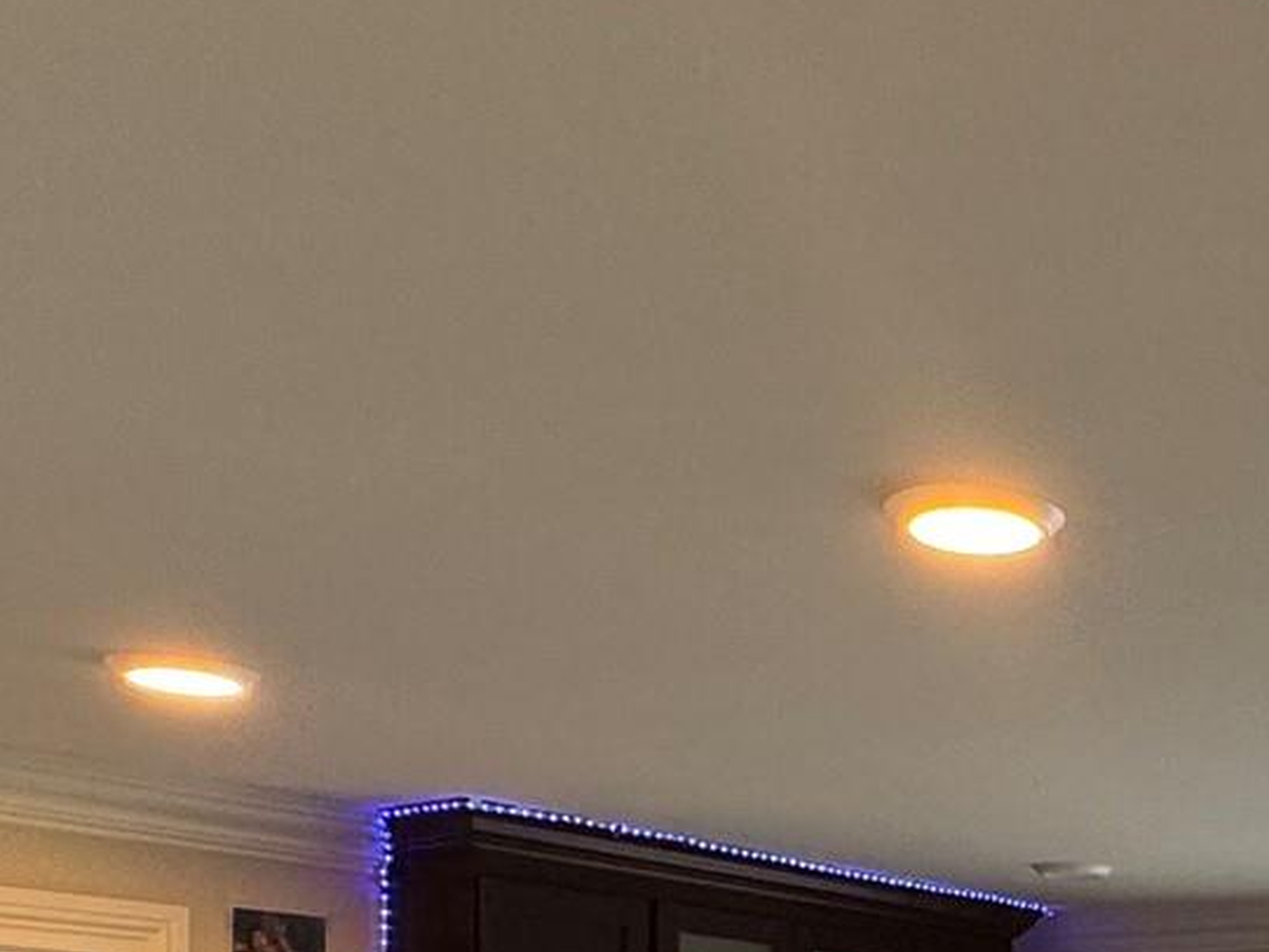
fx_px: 1943
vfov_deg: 24.7
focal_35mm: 53
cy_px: 1170
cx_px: 1386
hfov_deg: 32.0
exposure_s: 1/60
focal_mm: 2.22
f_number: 2.2
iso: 200
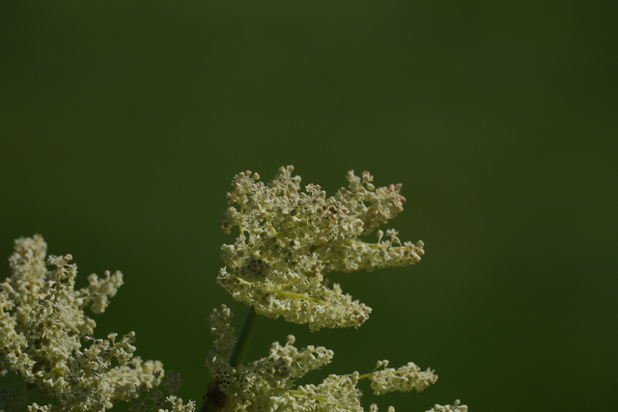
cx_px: 309
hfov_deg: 2.3
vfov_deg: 1.5
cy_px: 206
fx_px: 15453
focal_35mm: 900
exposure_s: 1/2200
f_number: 8
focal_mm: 600
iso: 500
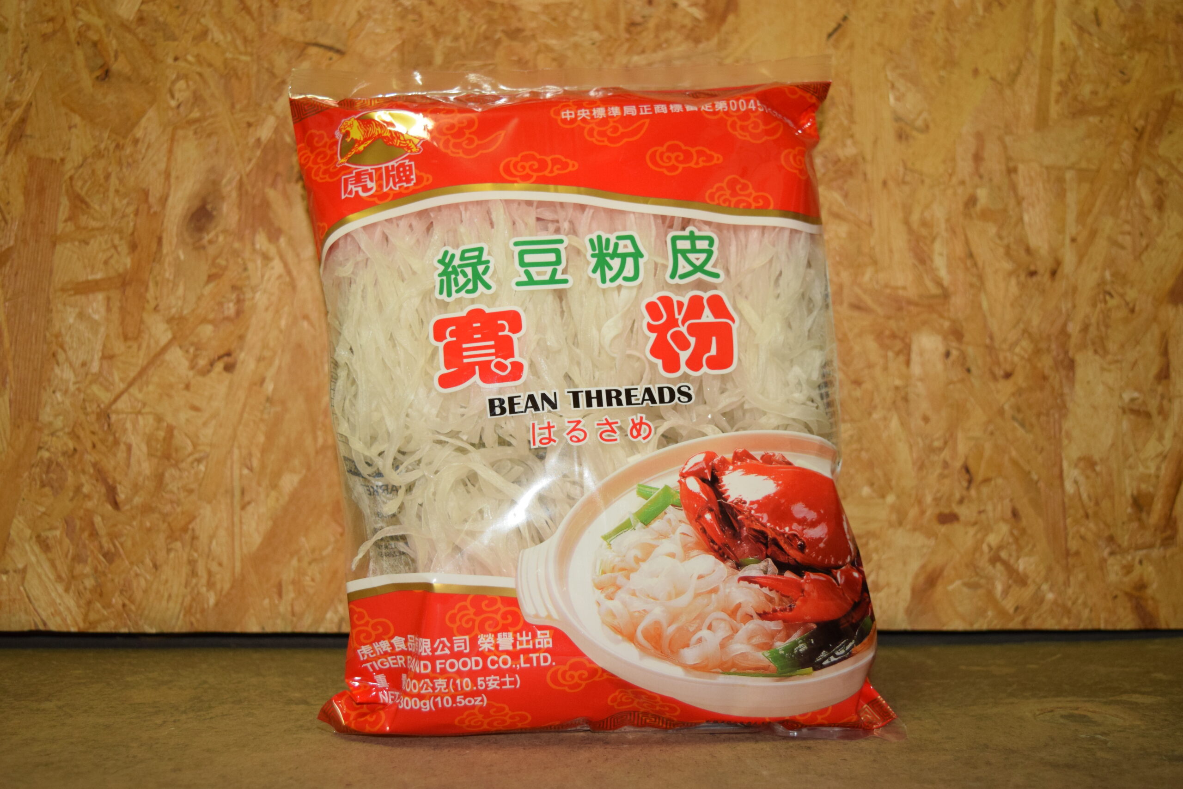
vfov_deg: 31.9
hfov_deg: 46.4
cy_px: 394
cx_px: 592
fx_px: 1380
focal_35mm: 42
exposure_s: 1/60
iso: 1250
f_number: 4.2
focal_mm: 28
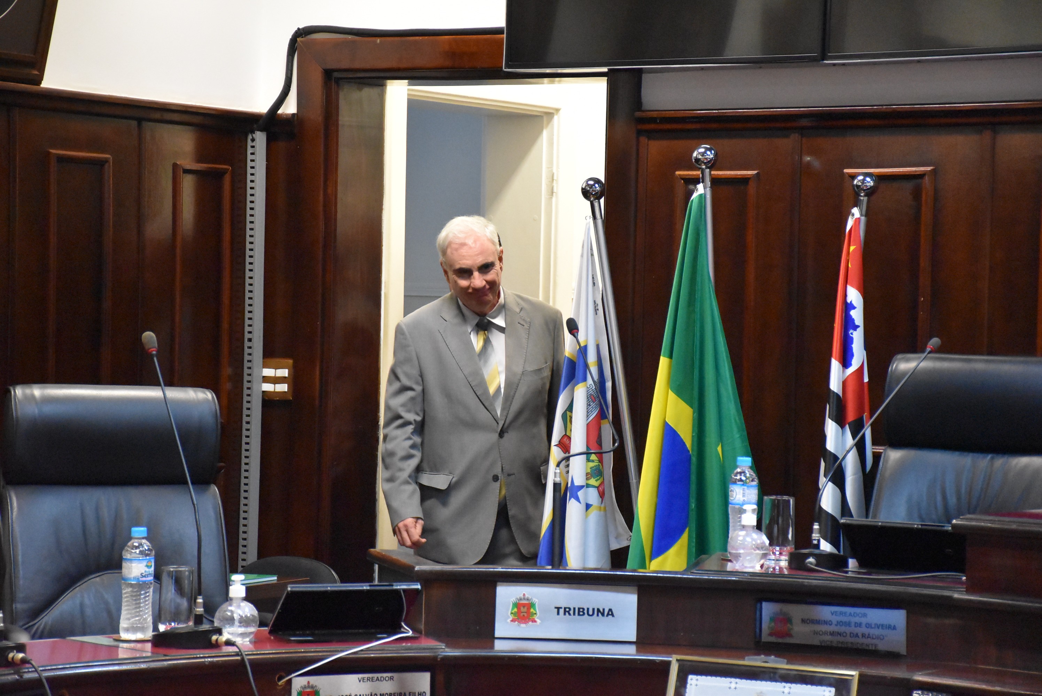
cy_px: 348
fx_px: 3259
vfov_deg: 12.2
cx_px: 521
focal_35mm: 112
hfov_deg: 18.2
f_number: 5
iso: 8000
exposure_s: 1/125
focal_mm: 75
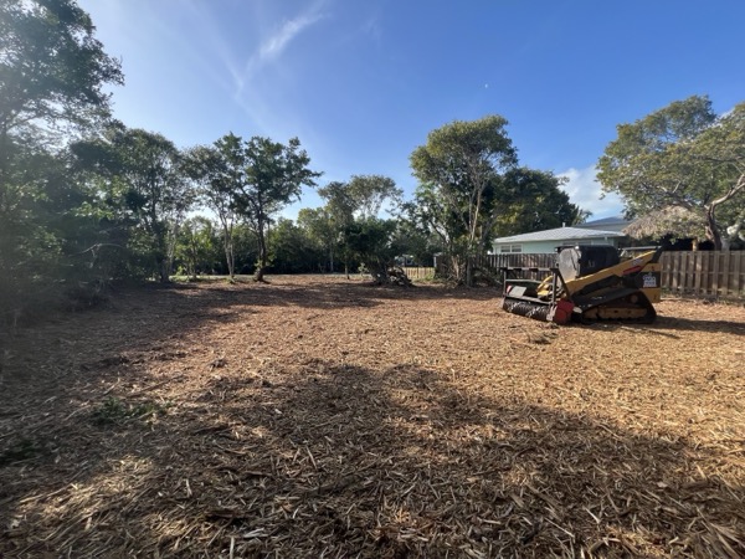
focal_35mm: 13
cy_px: 280
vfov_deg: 89.9
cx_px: 372
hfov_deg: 106.2
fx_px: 280
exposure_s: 1/595
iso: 32
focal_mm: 1.57
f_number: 1.8
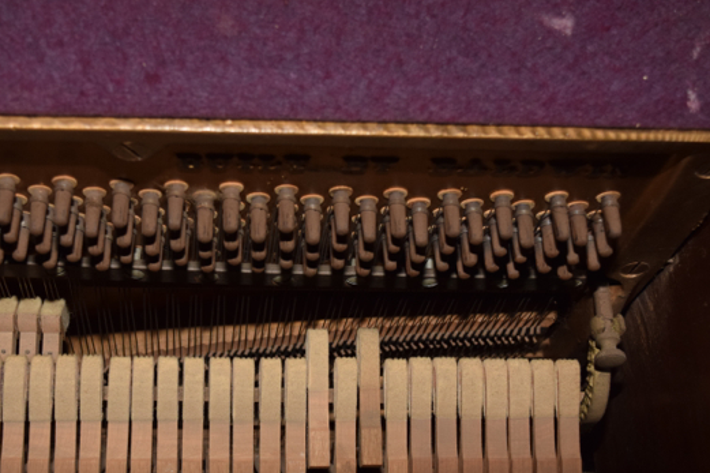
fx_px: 1163
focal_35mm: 59
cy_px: 286
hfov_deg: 33.8
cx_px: 277
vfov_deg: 22.9
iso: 800
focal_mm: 32
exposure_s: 1/125
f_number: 5.6
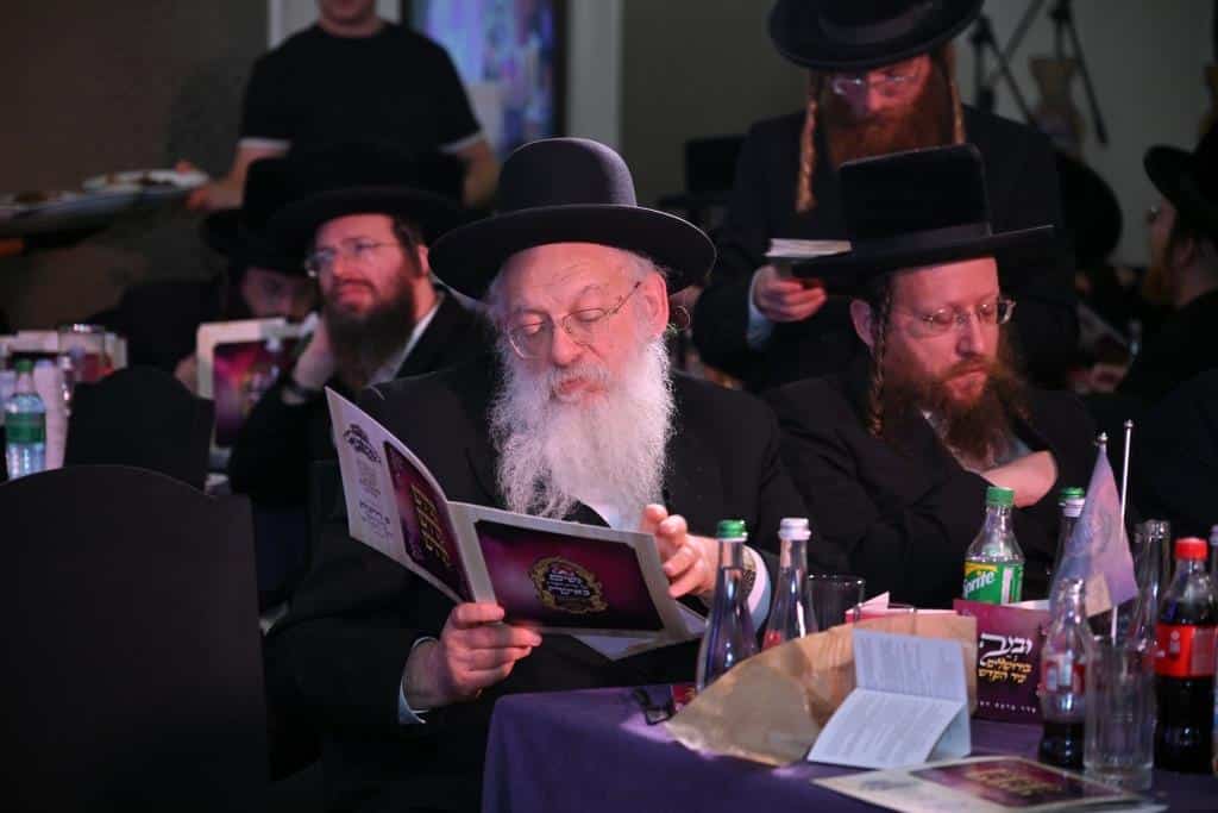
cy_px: 406
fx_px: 3722
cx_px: 609
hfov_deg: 18.6
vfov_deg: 12.5
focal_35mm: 110
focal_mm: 110
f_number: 4
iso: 320
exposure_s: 1/125
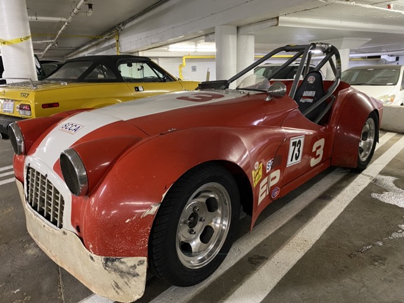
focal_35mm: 26
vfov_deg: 53.1
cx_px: 202
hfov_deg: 67.3
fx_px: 303
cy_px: 152
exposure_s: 1/30
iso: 500
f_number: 1.8
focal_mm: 4.25
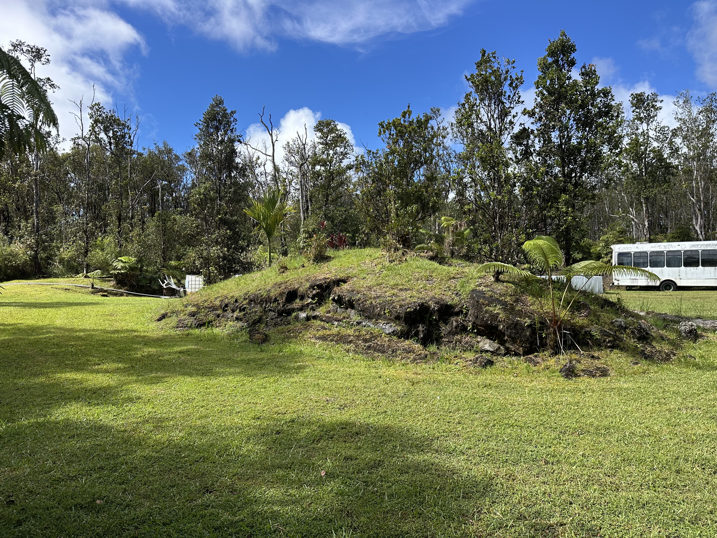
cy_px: 269
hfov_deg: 71.6
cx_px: 358
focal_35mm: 24
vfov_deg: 56.8
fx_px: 497
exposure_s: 1/2353
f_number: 1.78
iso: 80
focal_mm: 6.86
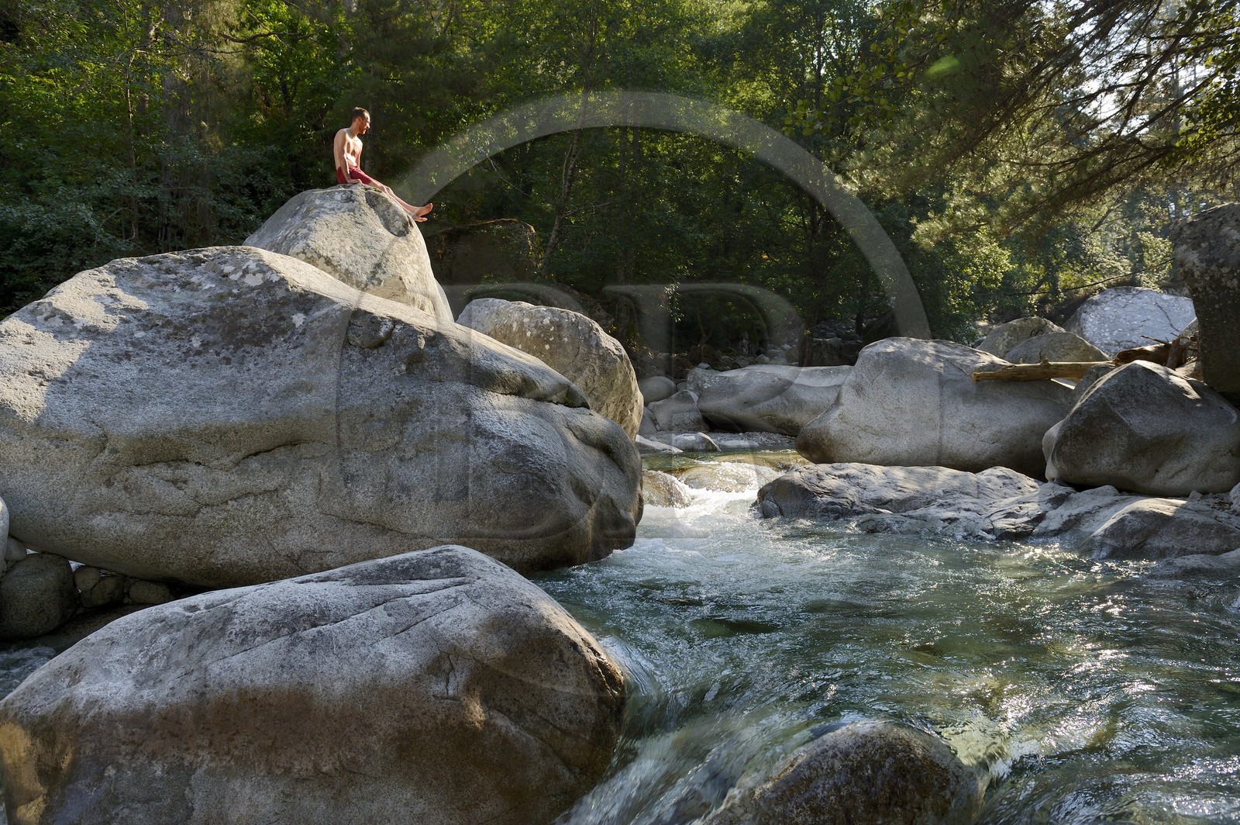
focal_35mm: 24
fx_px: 826
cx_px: 620
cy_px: 412
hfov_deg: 73.8
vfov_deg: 53.1
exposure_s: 1/200
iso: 250
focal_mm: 24
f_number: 8
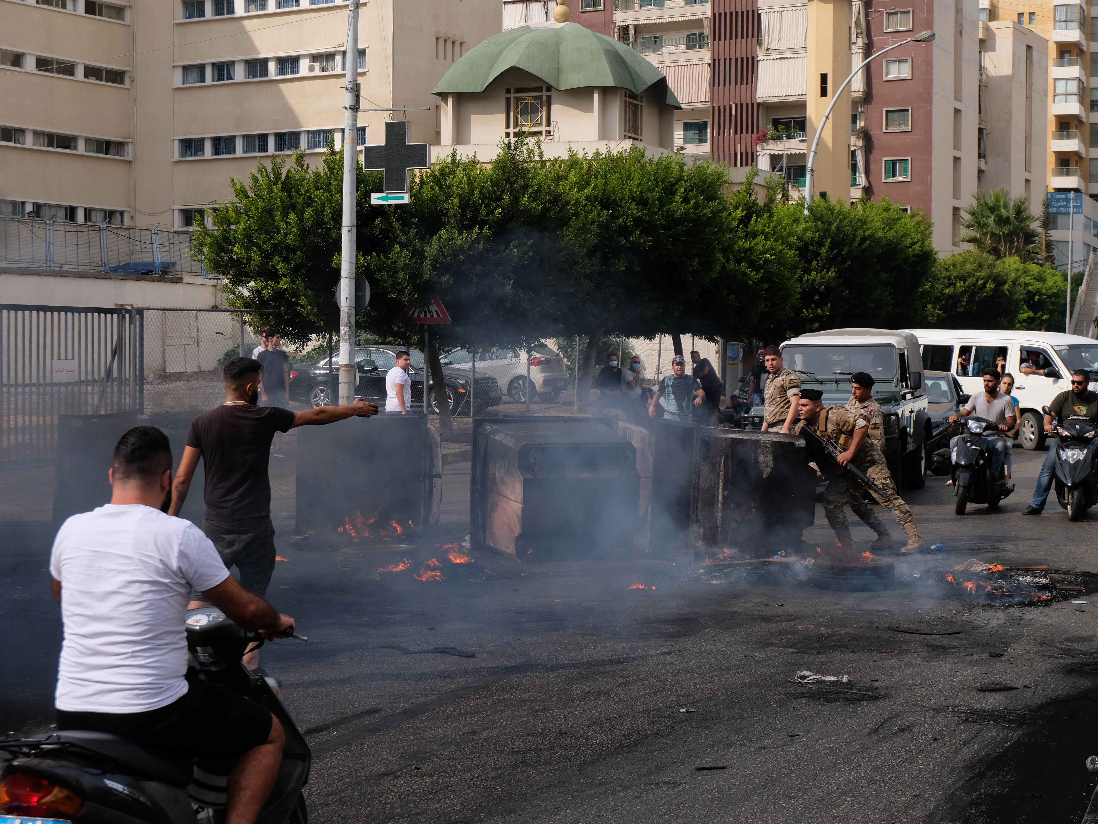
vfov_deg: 23.3
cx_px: 615
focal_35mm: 63
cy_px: 411
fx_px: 1998
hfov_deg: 30.7
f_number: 8
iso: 400
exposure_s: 1/850
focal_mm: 38.7
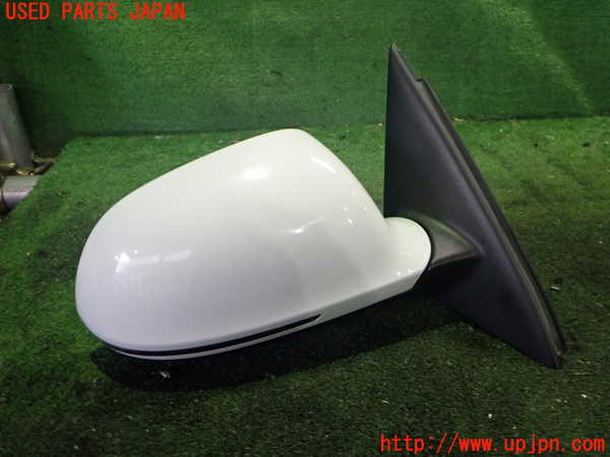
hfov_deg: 60.0
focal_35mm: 30
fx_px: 529
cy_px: 228
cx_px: 305
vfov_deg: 46.8
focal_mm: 5.4
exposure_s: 1/30
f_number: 2.3
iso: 500
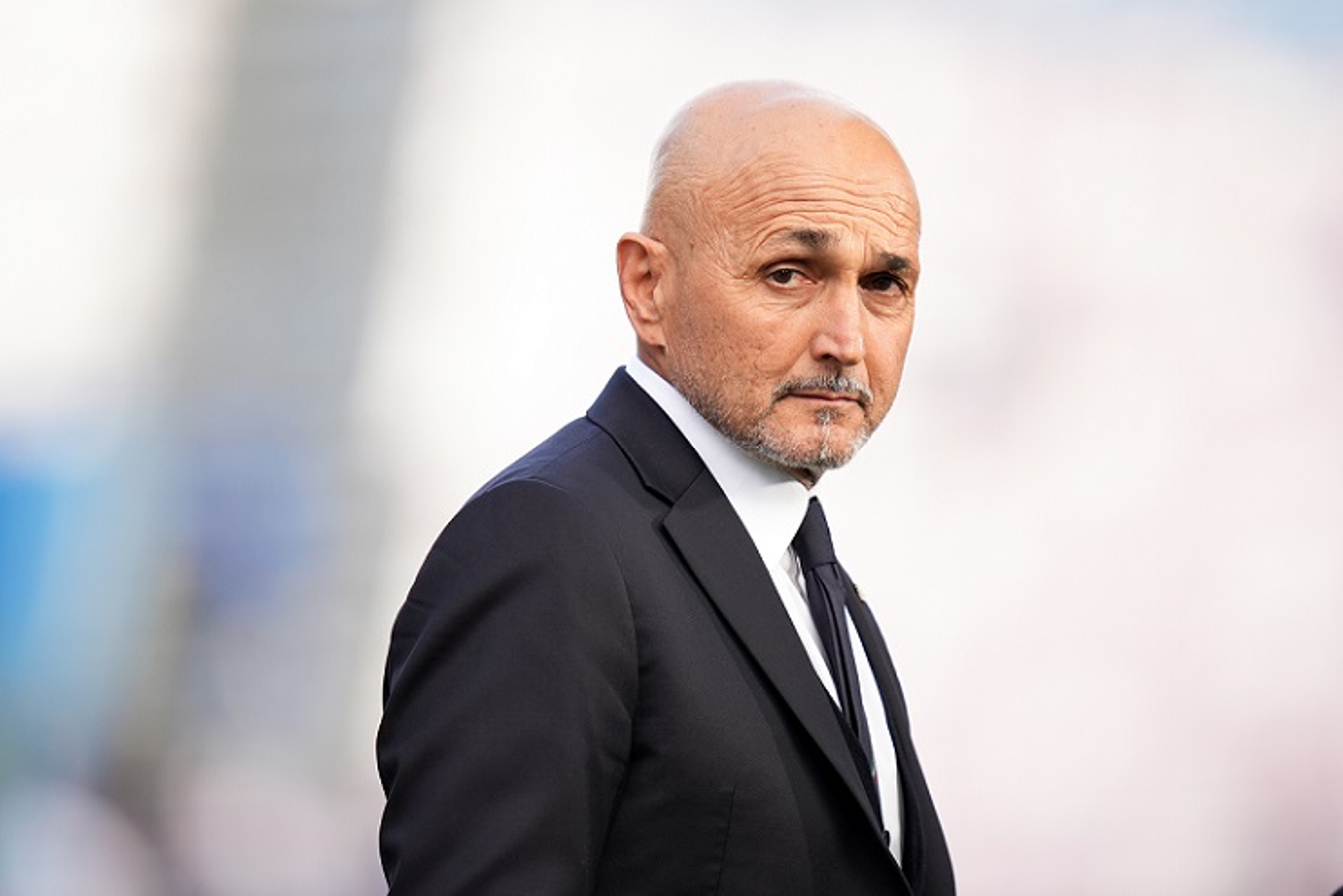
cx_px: 672
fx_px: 14927
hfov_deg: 5.2
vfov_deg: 3.4
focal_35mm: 400
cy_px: 448
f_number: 2.8
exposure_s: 1/800
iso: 500
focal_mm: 400
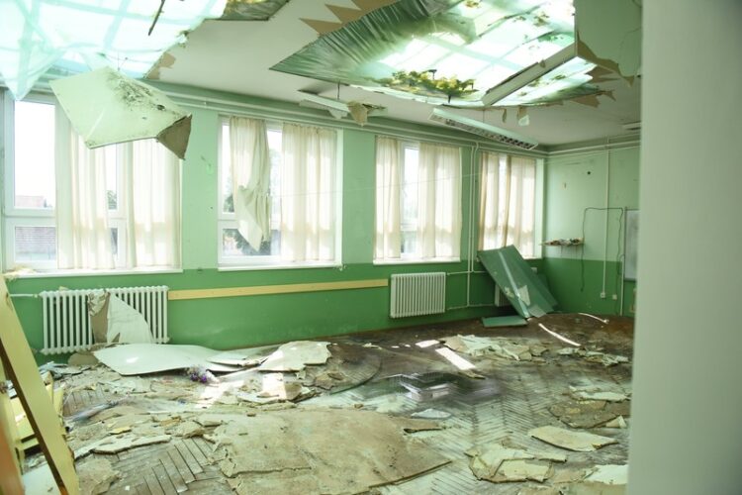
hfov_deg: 73.7
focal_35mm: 24
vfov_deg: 53.1
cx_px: 371
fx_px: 495
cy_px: 248
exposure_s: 1/8000
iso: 1600
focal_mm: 24
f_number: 3.2
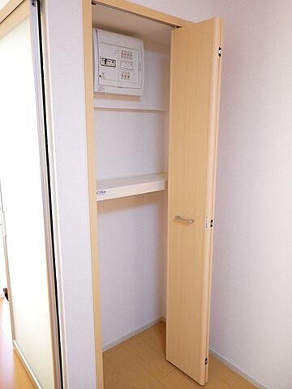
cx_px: 146
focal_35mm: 28
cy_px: 194
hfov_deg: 49.7
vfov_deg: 63.4
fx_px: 315
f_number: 2.6
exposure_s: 1/60
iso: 250
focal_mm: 4.9
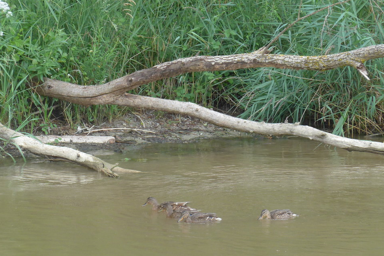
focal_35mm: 290
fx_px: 3094
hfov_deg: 7.1
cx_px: 150
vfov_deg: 4.7
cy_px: 162
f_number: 5.9
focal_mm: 42.8
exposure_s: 1/125
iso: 320
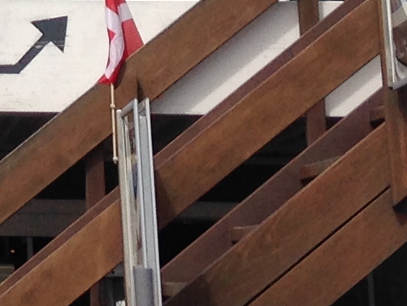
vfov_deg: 6.7
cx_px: -299
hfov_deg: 8.9
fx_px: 2528
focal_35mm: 215
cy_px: -350
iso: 50
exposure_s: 1/1938
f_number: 2.4
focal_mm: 4.12
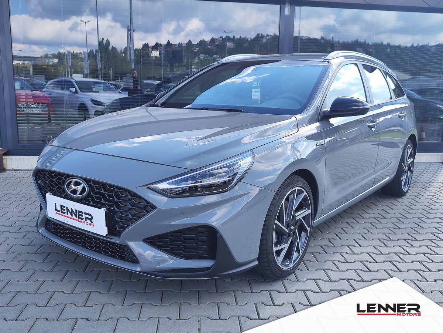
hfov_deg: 73.9
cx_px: 222
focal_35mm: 23
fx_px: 294
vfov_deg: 58.9
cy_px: 166
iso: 50
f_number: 1.69
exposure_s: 1/306
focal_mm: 7.01
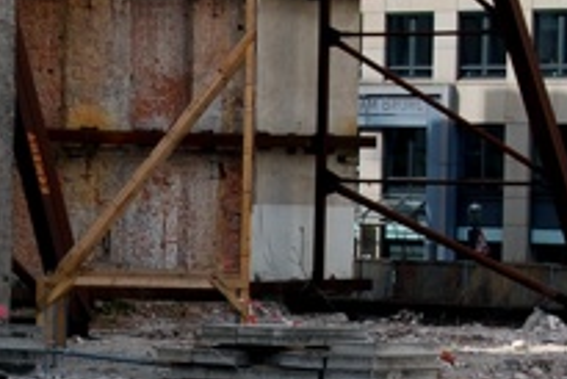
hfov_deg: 10.0
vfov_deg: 6.7
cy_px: 461
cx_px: 47
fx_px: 3231
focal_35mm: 205
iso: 100
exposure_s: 1/160
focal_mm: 28
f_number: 6.3
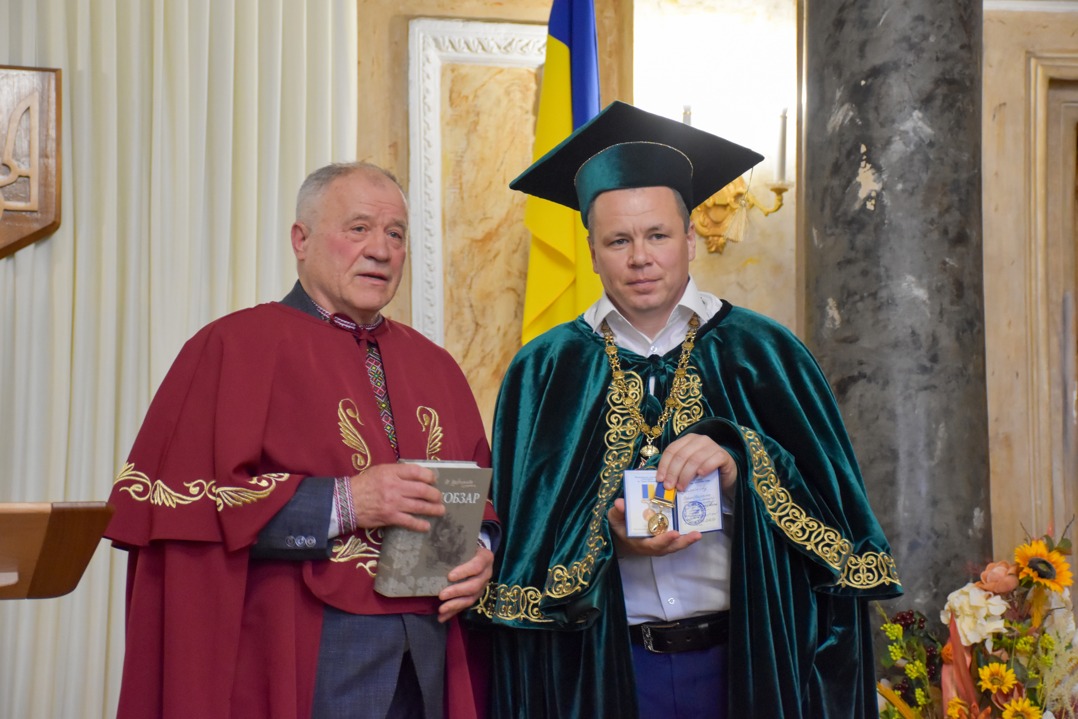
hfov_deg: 24.2
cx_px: 539
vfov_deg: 16.3
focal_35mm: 84
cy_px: 360
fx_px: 2515
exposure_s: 1/60
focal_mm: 56
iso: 2500
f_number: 4.8
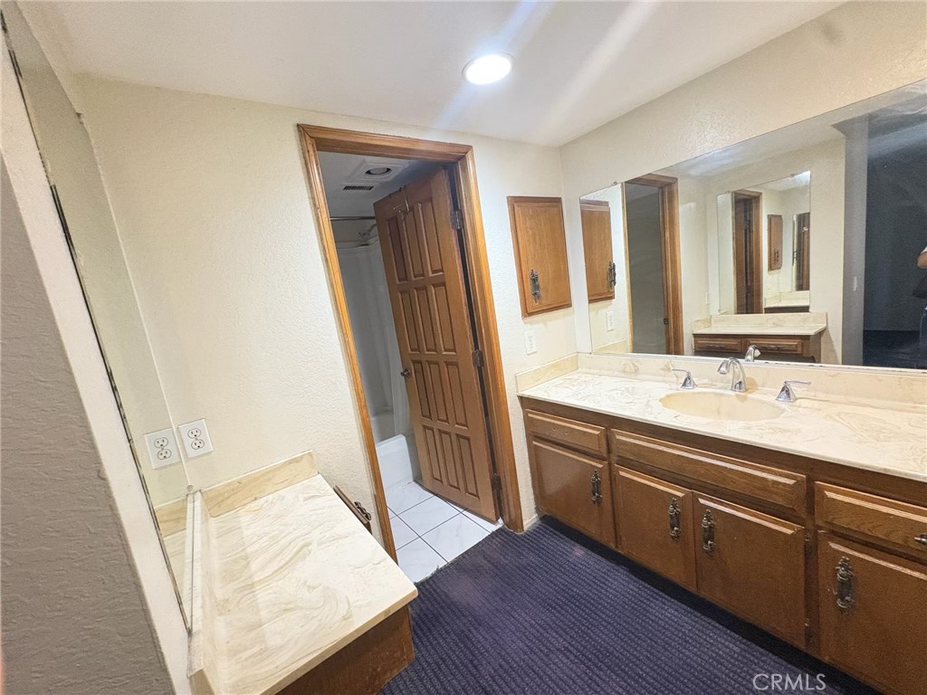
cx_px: 464
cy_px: 348
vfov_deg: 85.7
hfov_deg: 102.1
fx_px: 375
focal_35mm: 14
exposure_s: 1/60
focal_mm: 2.22
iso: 640
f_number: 2.2
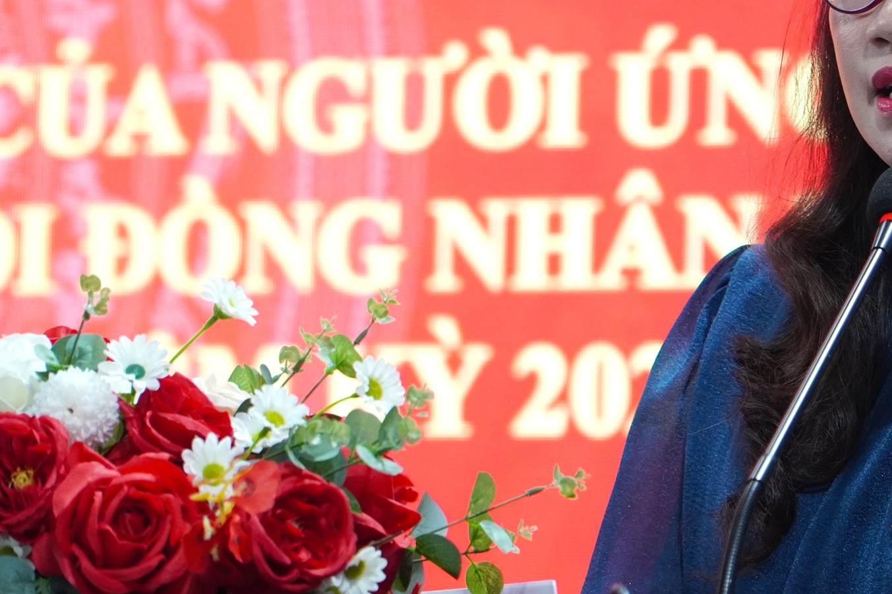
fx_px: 7382
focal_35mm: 298
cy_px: 177
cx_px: 759
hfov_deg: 6.9
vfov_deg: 4.6
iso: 1250
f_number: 4
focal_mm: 105
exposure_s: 1/200
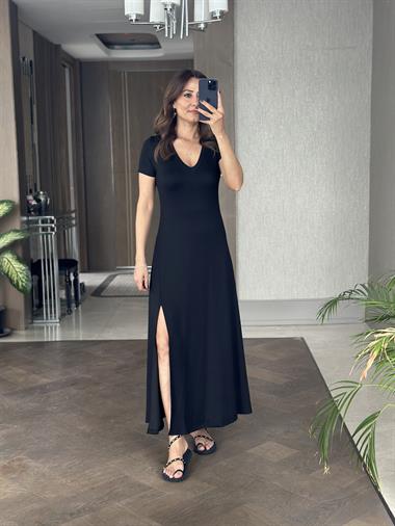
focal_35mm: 48
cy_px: 263
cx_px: 198
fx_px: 730
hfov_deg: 30.3
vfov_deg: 39.6
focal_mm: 6.86
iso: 200
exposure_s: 1/60
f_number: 1.78
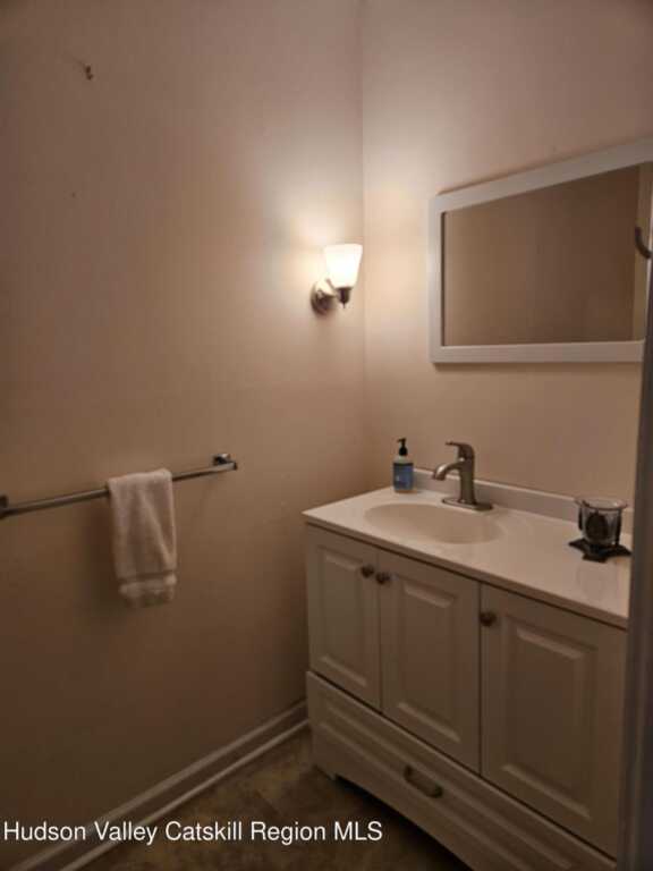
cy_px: 436
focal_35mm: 23
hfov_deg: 58.9
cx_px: 326
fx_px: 578
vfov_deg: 73.9
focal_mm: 5.4
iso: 100
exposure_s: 1/120
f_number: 1.8
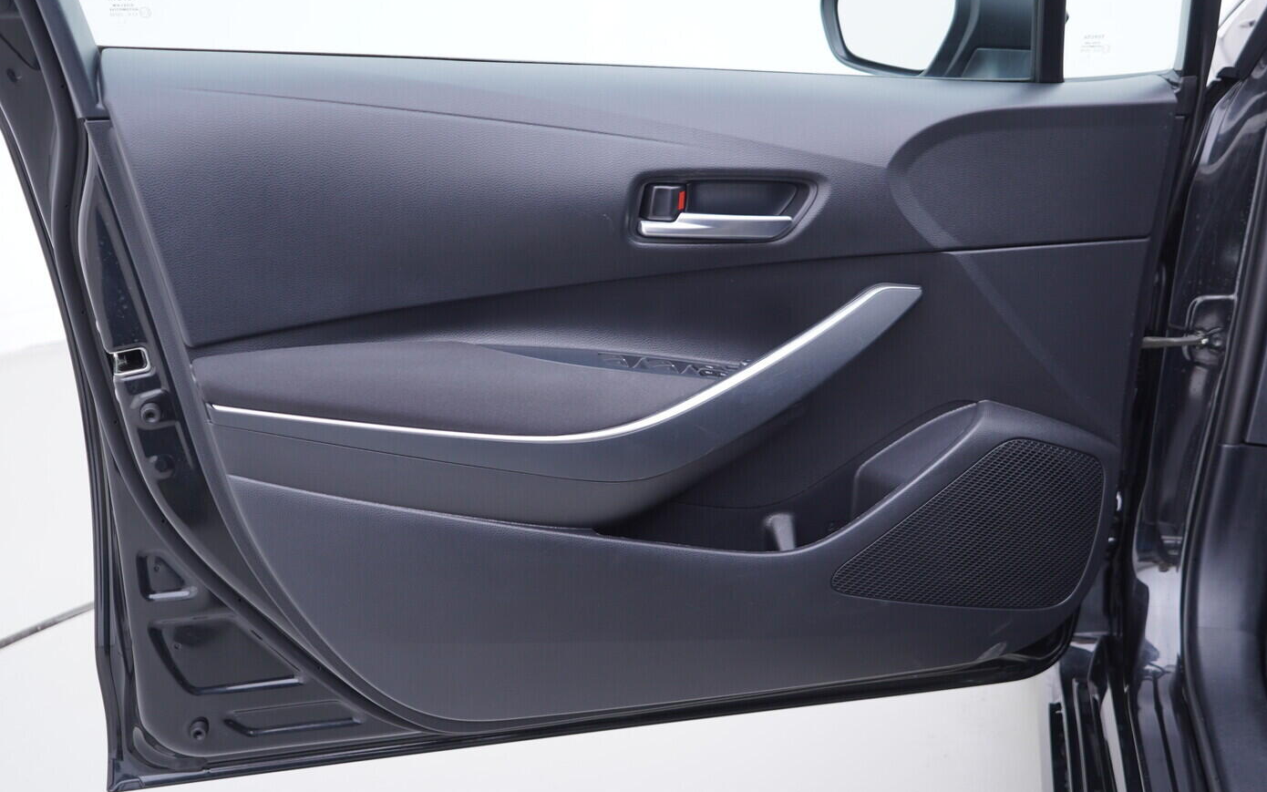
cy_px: 403
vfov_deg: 33.6
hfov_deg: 51.5
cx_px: 642
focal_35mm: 38
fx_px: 1312
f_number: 2.8
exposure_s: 1/40
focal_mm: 24
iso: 125
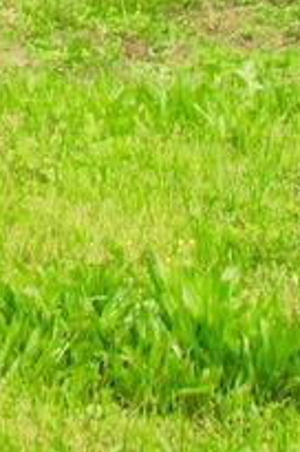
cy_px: -711
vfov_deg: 8.3
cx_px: -465
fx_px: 2822
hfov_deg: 5.8
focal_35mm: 225
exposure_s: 1/60
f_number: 10
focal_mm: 20
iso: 100
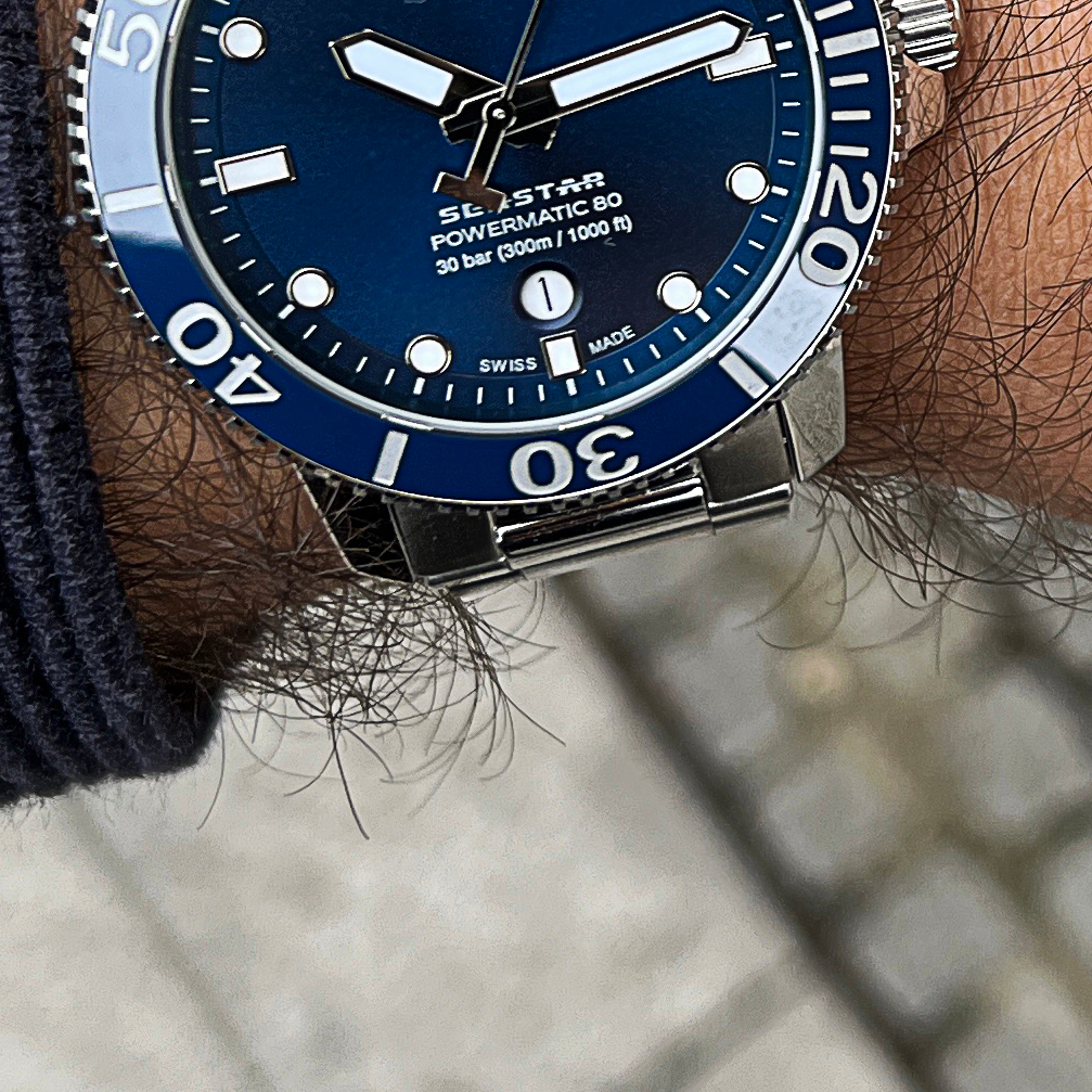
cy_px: 166
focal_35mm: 92
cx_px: 1167
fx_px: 3284
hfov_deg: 18.3
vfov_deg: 18.6
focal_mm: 5.7
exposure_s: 1/126
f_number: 1.5
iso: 32
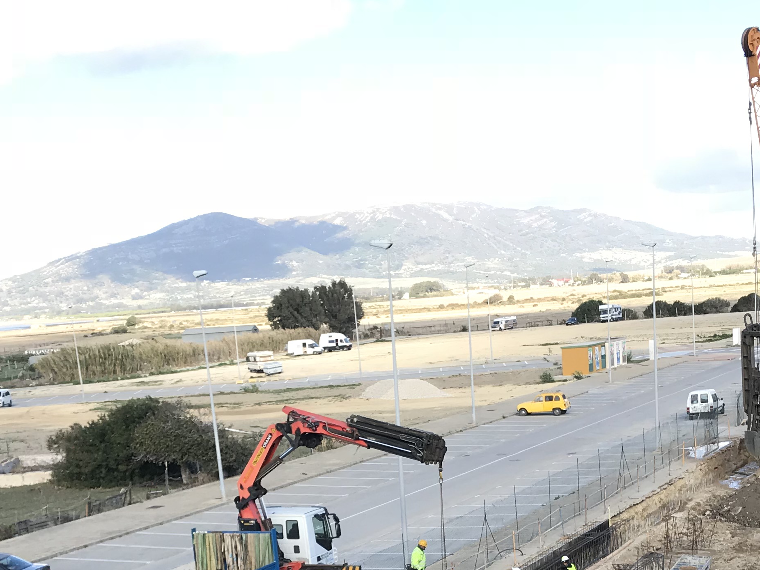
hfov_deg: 31.7
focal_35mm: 61
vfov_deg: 23.0
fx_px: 1339
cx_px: 420
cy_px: 580
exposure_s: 1/987
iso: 20
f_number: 1.8
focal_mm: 3.99
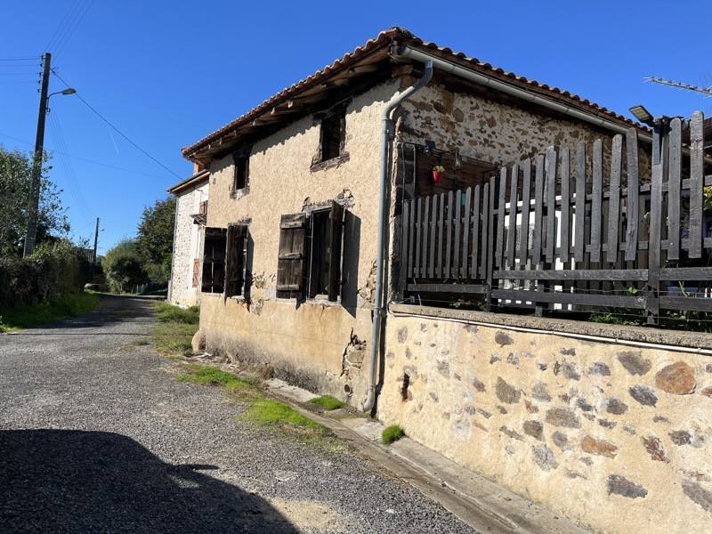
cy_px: 267
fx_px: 535
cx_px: 356
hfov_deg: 67.3
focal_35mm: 26
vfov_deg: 53.1
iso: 50
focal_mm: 5.1
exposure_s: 1/4651
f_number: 1.6
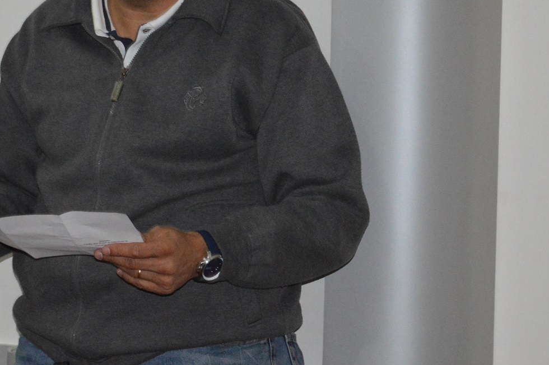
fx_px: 2331
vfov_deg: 8.9
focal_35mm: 153
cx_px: 31
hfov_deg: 13.3
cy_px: 109
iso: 3200
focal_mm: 50
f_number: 5.6
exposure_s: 1/60
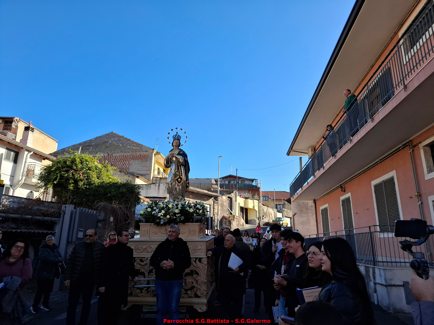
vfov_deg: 58.9
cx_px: 217
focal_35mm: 23
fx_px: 288
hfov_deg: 73.9
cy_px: 162
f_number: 1.8
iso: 50
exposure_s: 1/1085
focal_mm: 5.54
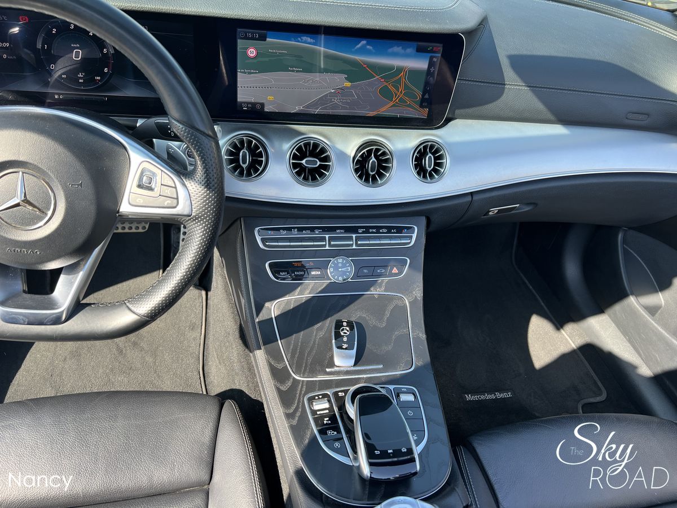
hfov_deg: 67.3
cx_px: 338
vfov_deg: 53.1
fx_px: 508
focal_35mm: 26
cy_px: 254
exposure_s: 1/418
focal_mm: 5.7
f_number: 1.5
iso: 50
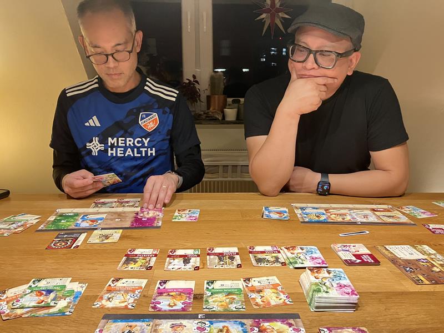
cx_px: 222
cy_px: 166
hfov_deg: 63.4
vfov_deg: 49.7
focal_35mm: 28
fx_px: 359
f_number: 1.8
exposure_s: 1/60
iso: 250
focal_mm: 3.99
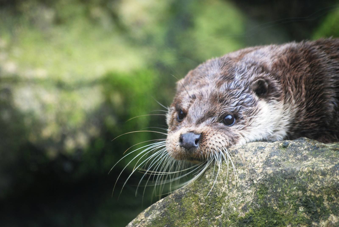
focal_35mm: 360
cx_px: 170
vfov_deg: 3.8
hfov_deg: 5.7
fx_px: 3394
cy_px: 114
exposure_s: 1/125
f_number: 5.3
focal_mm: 240
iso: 320
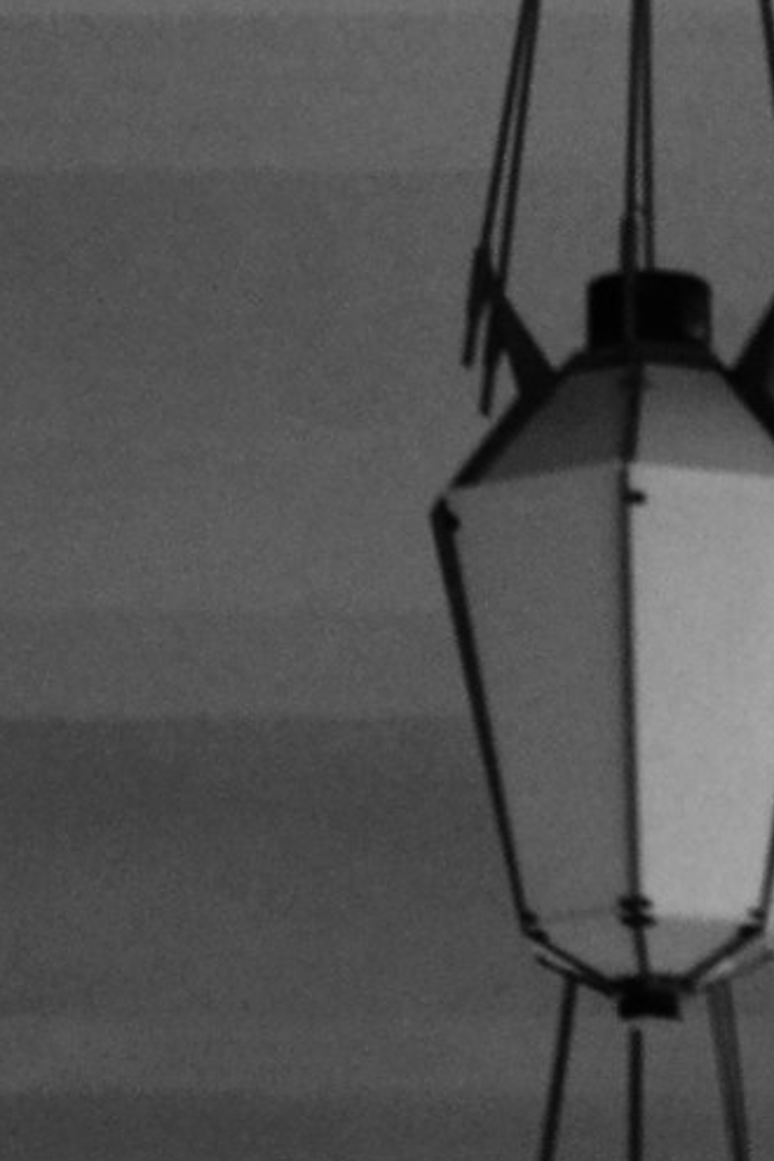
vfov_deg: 6.3
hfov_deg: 4.2
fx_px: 10559
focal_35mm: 327
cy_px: -197
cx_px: 593
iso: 1600
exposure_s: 1/250
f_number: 5.3
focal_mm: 45
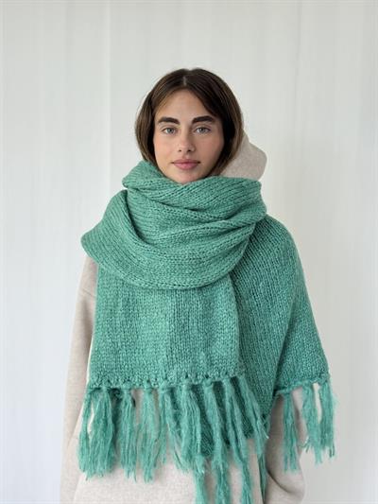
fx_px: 699
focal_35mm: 48
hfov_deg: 30.3
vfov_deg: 39.6
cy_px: 252
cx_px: 189
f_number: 1.78
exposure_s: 1/148
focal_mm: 6.76
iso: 80
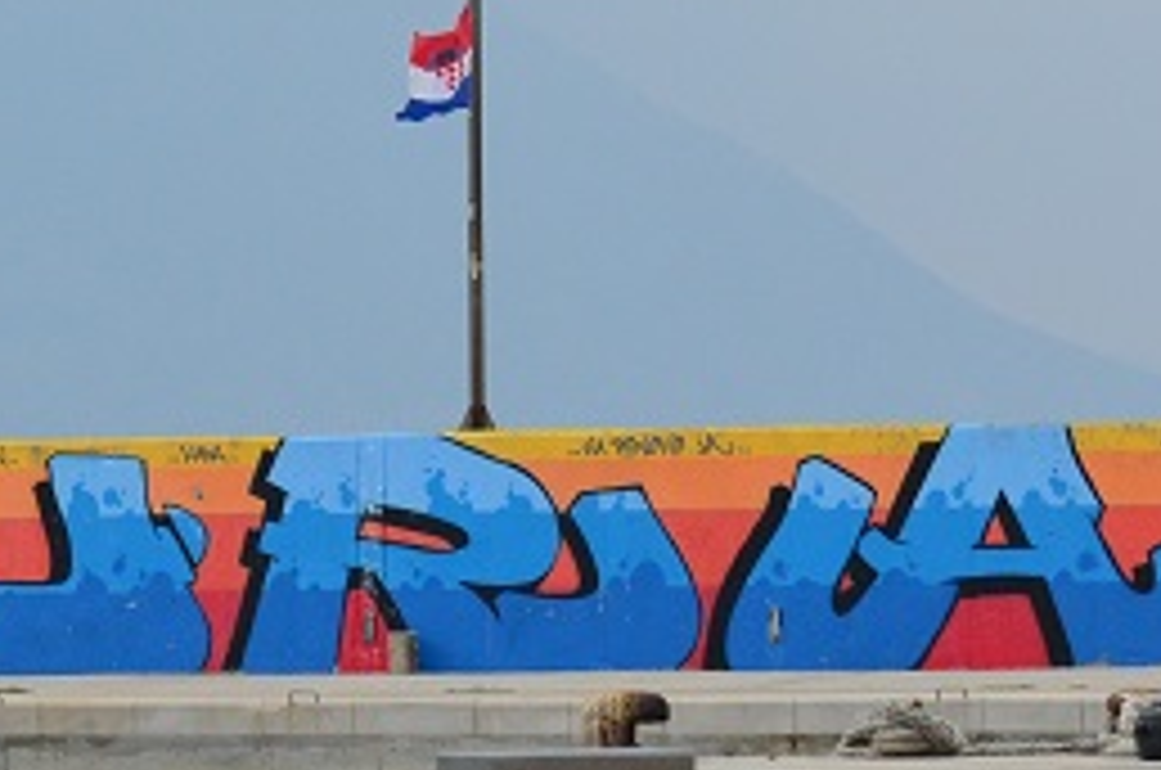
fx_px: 12457
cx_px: -144
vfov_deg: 3.5
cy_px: 781
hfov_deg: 5.3
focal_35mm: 387
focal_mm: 70
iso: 640
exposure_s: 1/1600
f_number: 5
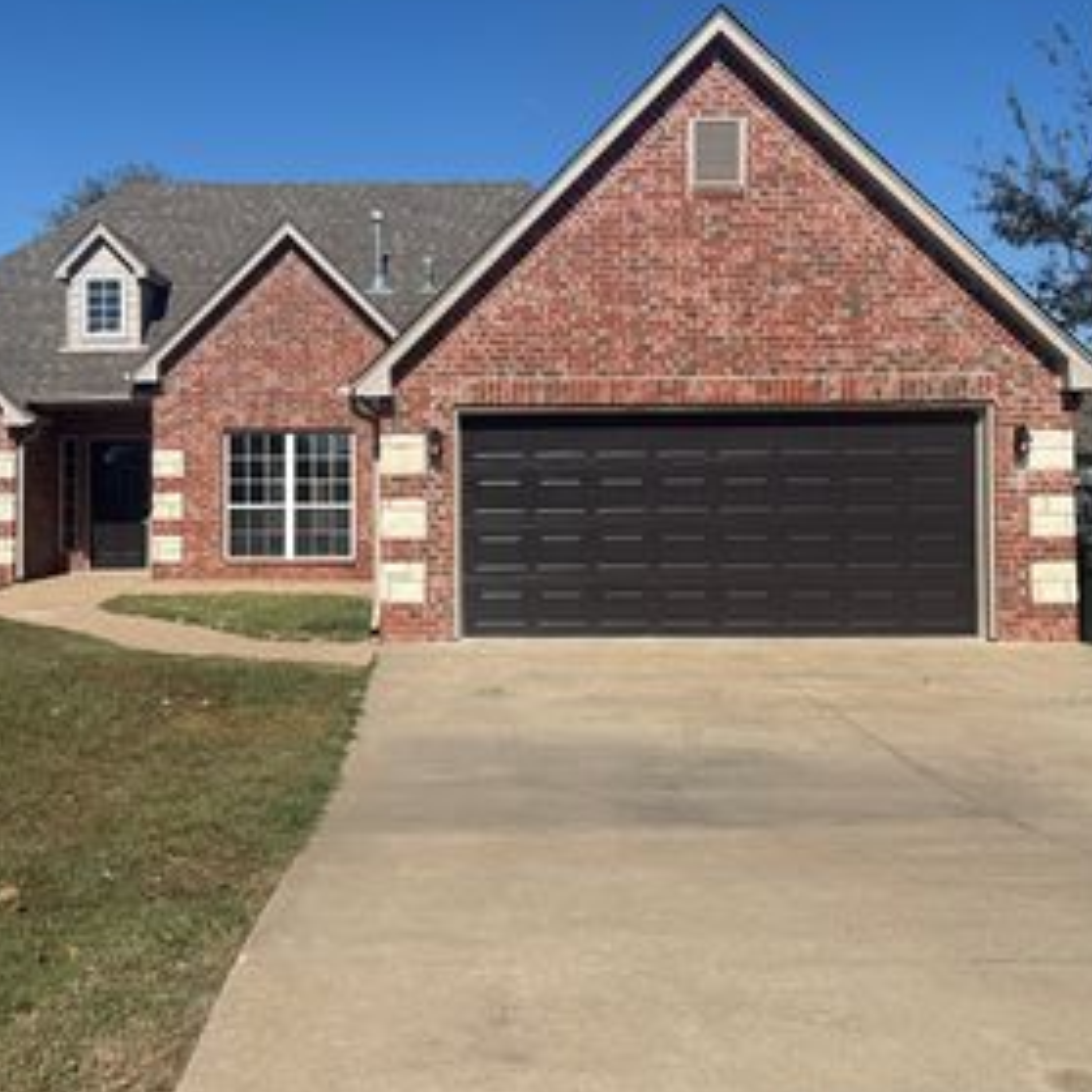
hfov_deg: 43.6
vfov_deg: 43.6
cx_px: 431
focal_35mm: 38
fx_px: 1356
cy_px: 425
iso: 80
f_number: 1.78
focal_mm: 6.76
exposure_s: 1/7353
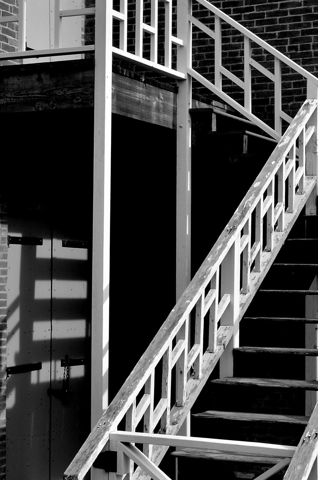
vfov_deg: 22.6
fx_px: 1198
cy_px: 208
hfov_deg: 15.1
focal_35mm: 90
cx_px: 157
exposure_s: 1/100
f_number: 14
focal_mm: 32
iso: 200
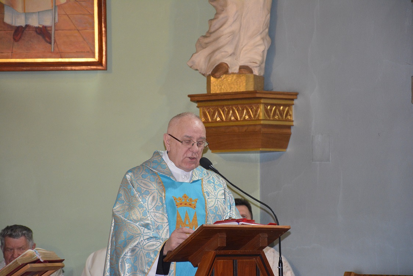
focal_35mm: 158
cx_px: 206
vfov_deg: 8.7
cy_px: 138
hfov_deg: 13.0
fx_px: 1807
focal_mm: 105
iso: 2200
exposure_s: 1/60
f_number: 5.6
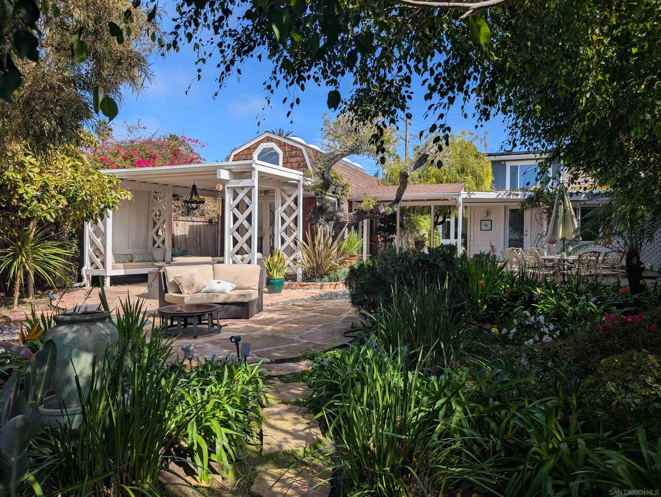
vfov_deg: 56.9
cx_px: 330
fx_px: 459
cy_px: 248
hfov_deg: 71.5
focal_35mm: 24
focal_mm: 6.9
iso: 19
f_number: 1.68
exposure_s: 1/945
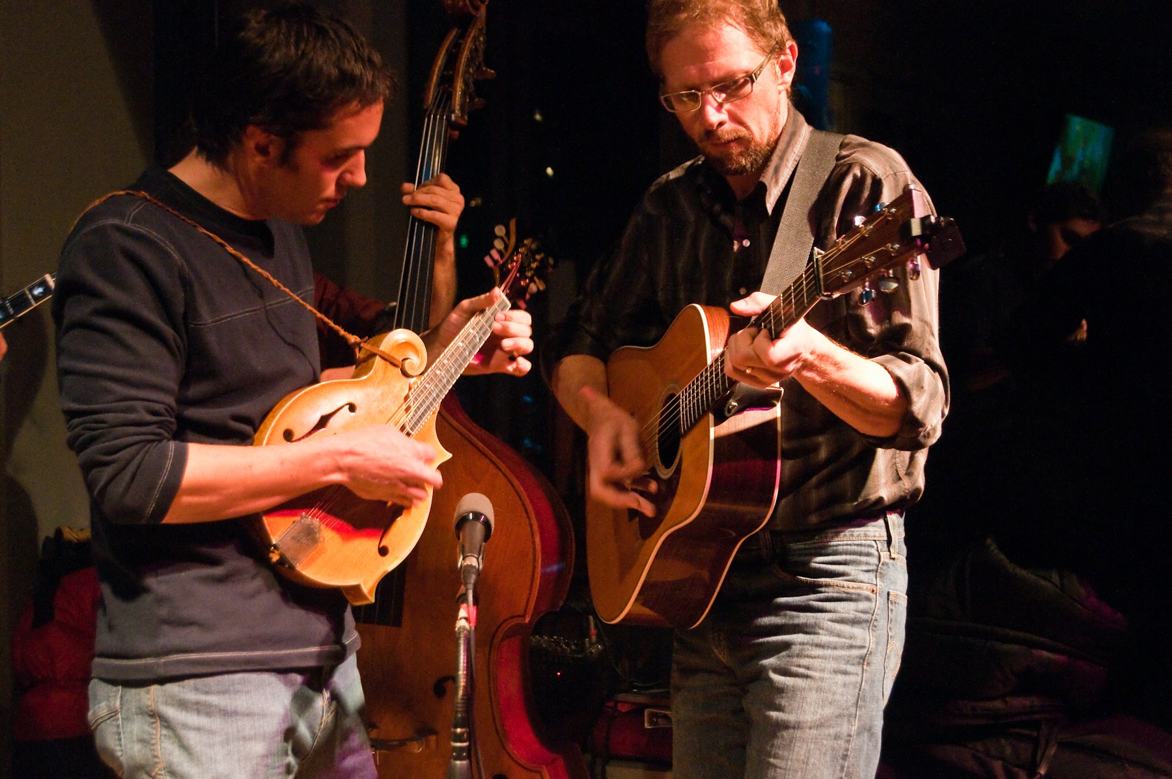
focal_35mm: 68
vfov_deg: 20.1
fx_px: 2195
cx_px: 586
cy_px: 390
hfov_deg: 29.9
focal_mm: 45
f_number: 5.3
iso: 3200
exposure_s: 1/60
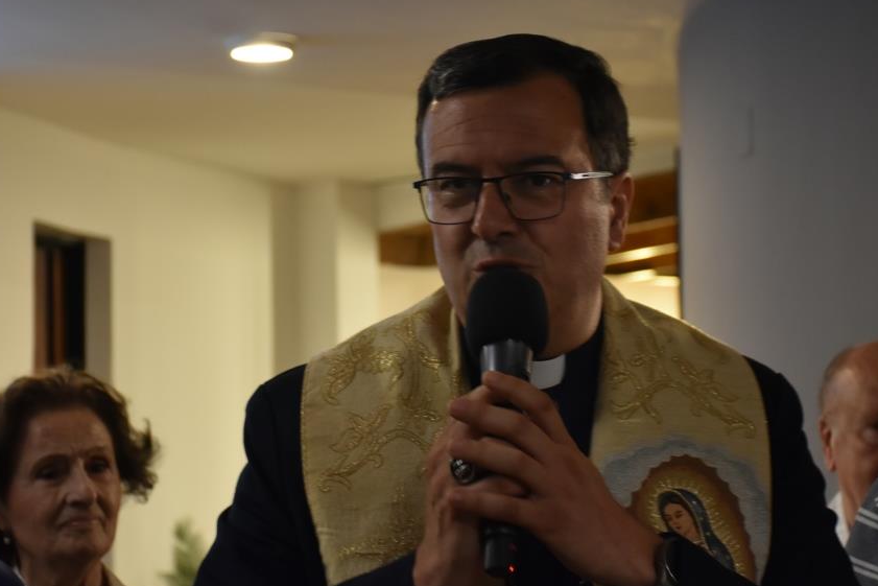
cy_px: 282
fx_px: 2317
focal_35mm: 95
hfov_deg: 21.5
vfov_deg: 14.4
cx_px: 471
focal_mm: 52
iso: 1250
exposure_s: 1/10
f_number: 4.8
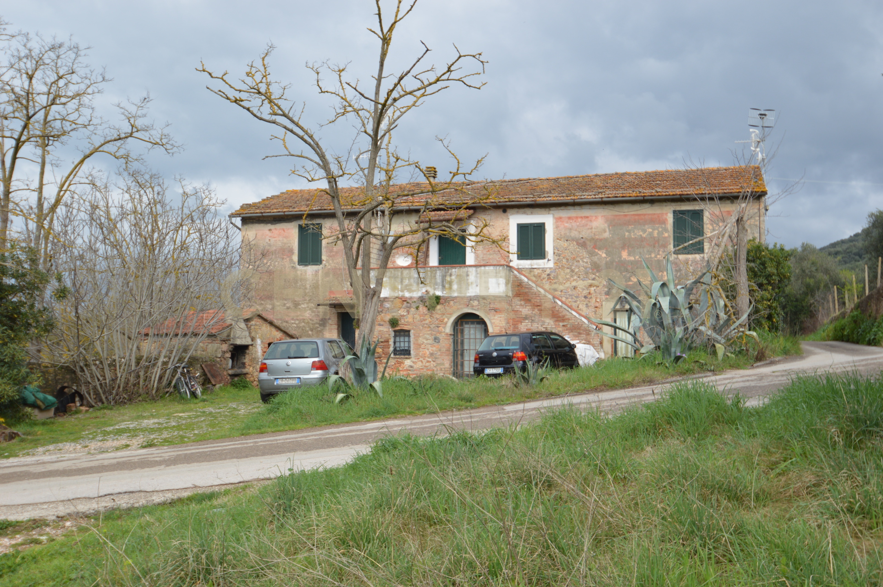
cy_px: 294
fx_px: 515
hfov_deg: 81.3
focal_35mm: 21
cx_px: 442
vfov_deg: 59.4
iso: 100
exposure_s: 1/160
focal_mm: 14
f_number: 6.3
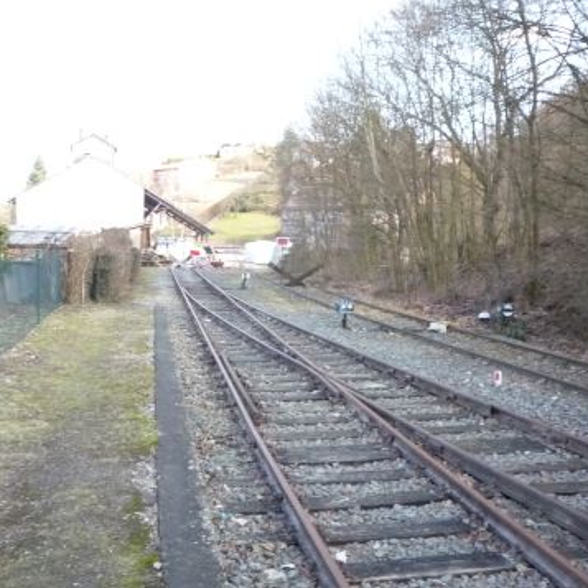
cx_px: 264
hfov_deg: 43.8
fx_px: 730
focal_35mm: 38
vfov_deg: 43.9
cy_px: 293
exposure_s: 1/250
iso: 400
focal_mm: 5.2
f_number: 3.3
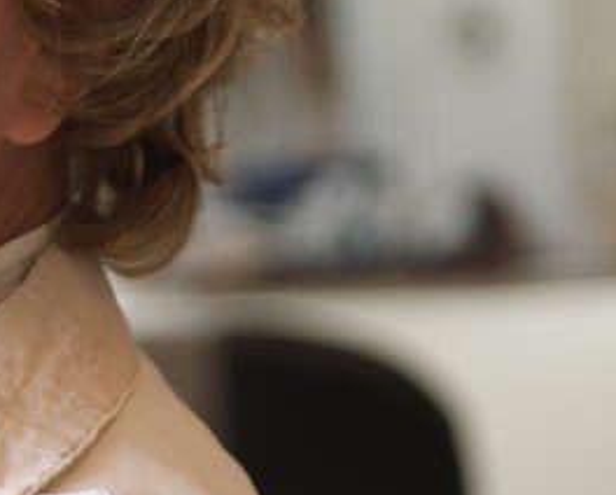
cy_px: -56
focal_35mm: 321
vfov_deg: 4.8
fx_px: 5861
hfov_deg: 6.0
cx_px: -243
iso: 100
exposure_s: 1/125
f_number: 4
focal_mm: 70
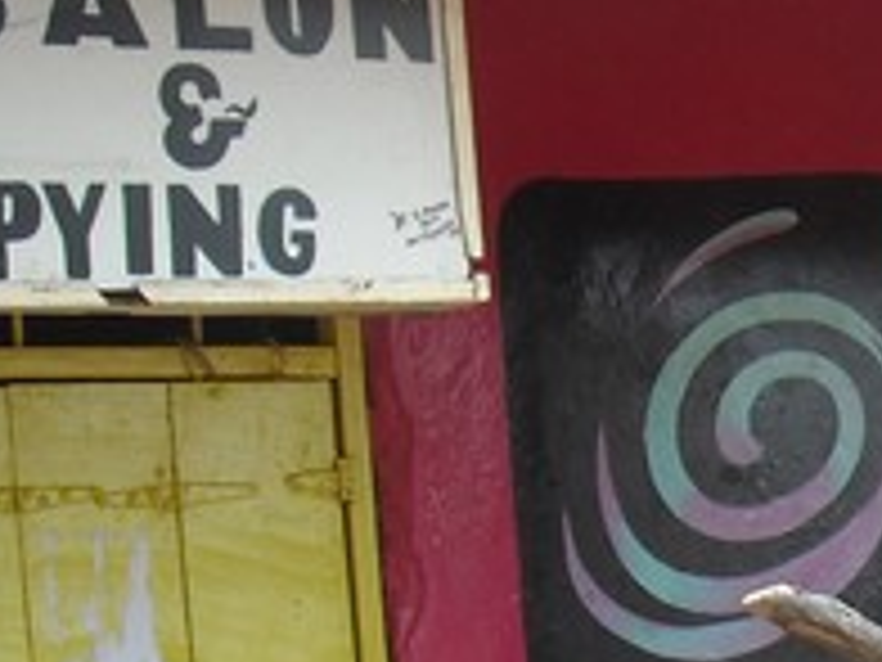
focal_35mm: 143
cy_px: 901
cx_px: 1498
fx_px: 3644
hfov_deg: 12.8
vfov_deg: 10.1
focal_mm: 5.7
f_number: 2.8
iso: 64
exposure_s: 1/135
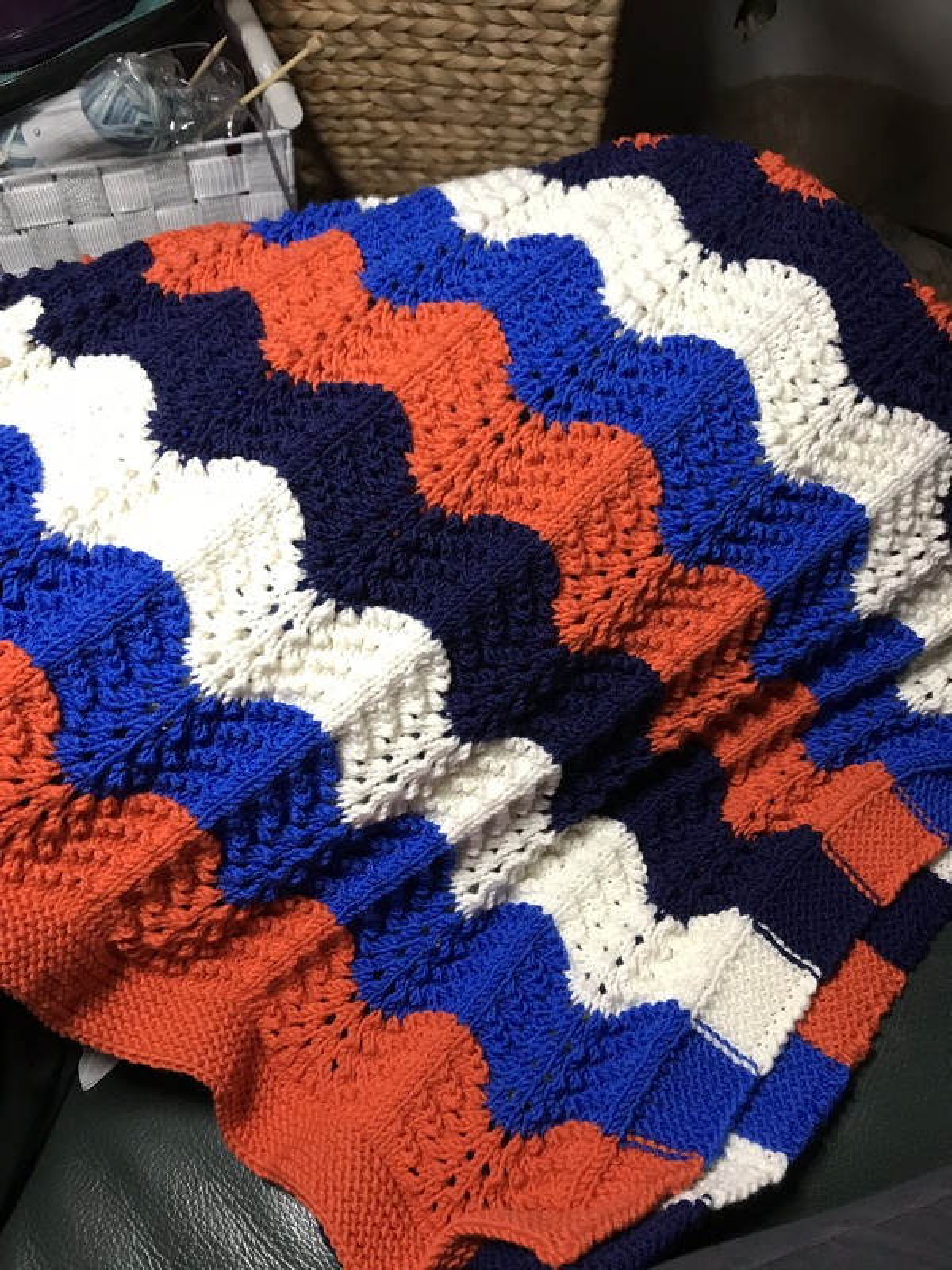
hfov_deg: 49.7
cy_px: 635
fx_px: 1027
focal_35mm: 28
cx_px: 476
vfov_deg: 63.4
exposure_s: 1/17
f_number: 1.8
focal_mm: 3.99
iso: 64
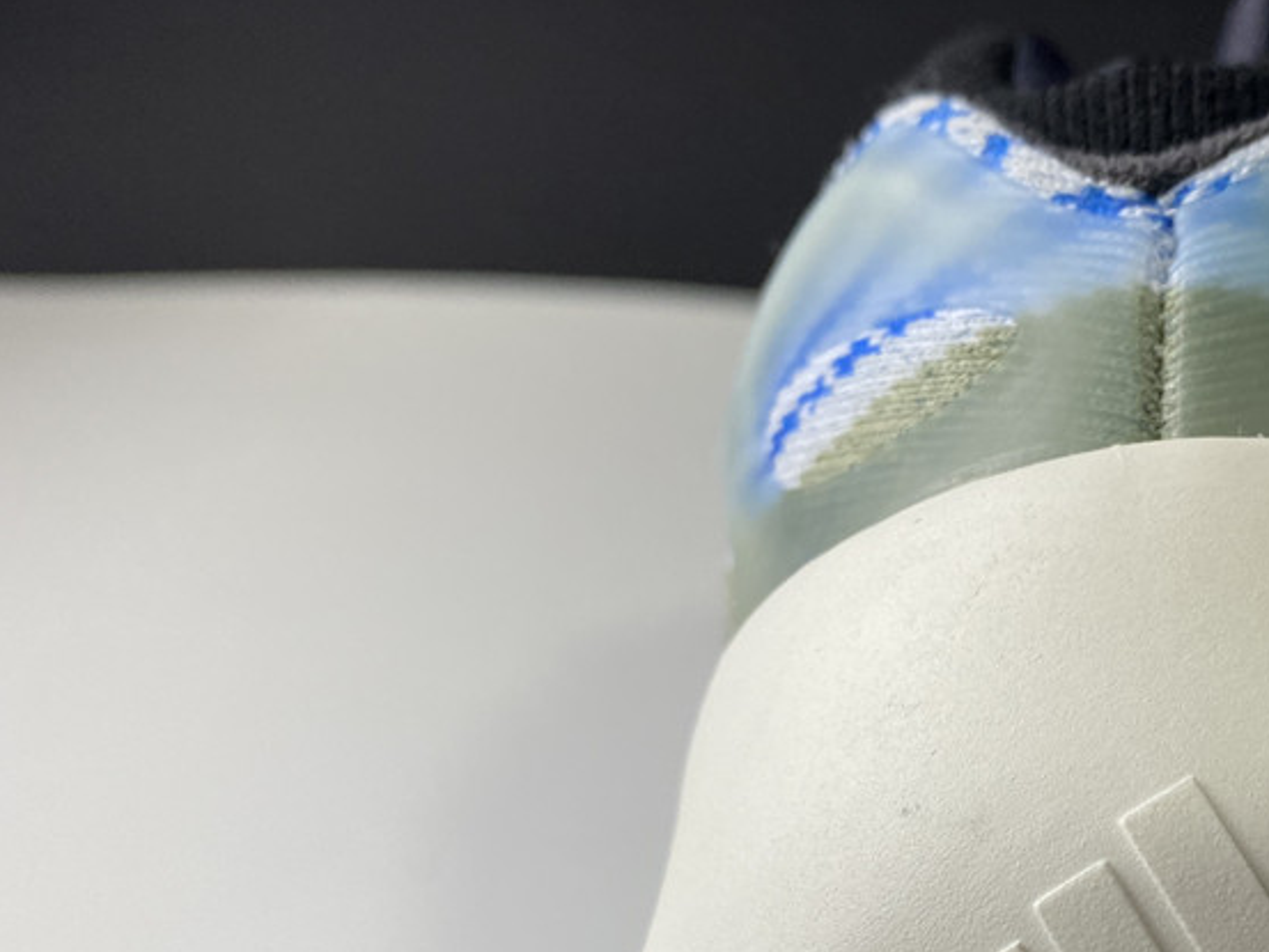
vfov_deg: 30.4
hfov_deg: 38.6
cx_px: 1053
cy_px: 702
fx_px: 1723
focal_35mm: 47
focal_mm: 4.25
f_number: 1.8
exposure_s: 1/121
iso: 100
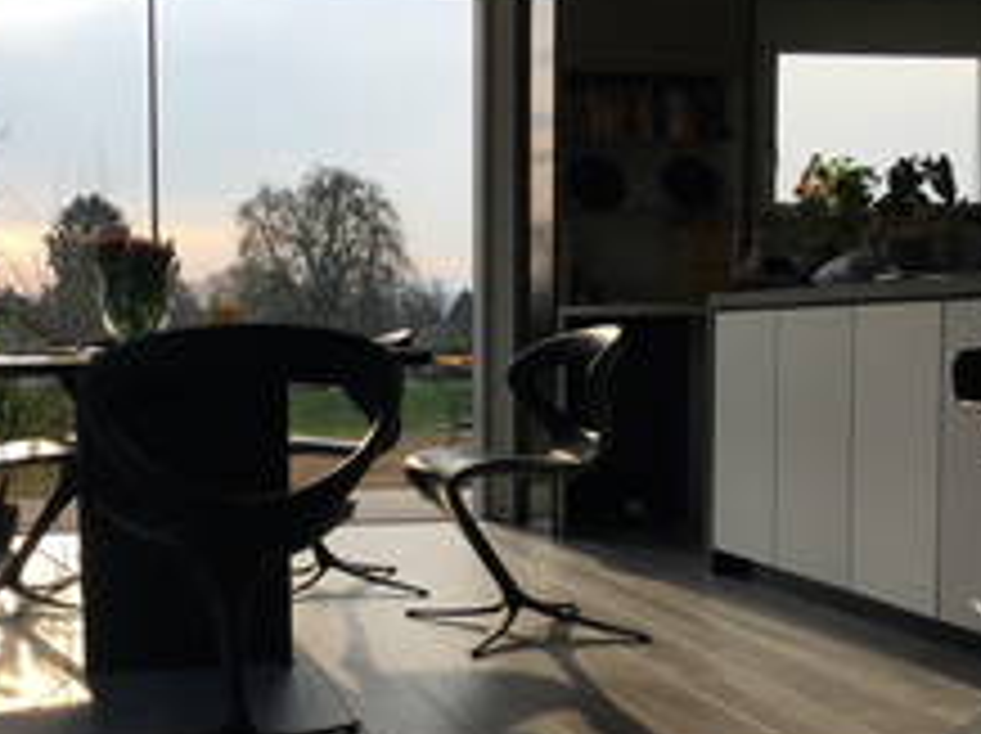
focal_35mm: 48
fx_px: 1359
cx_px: 310
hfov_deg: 39.1
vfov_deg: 30.1
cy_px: 432
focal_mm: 4.15
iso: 25
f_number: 2.2
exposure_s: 1/641
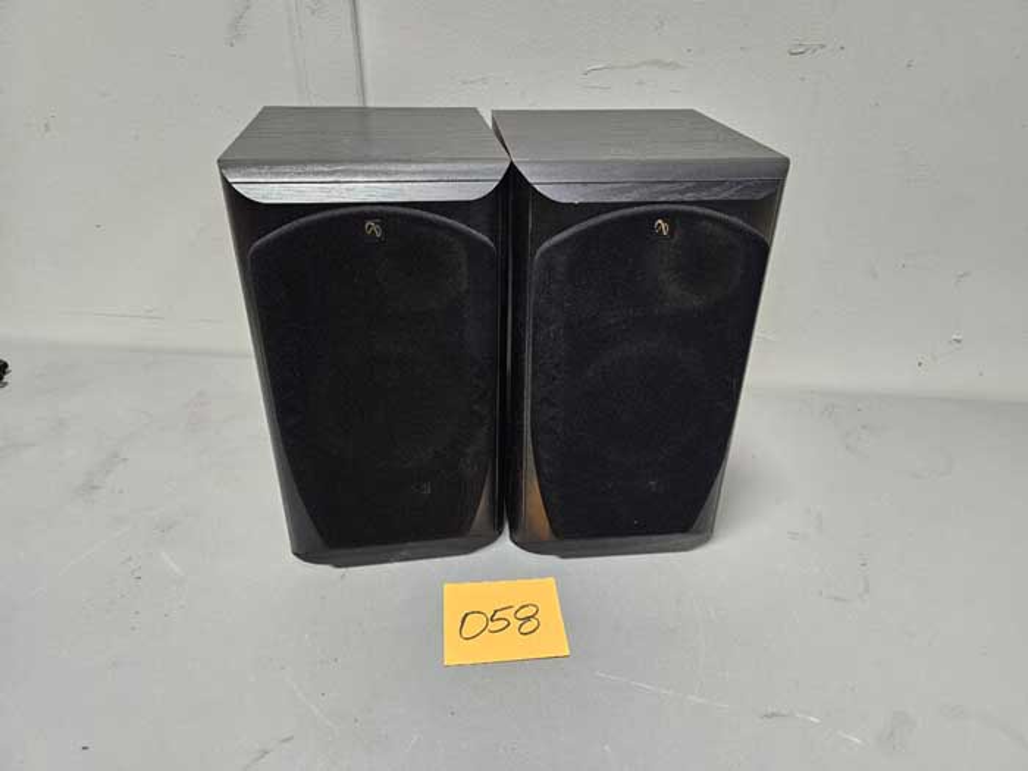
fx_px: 683
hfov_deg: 73.9
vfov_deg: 58.9
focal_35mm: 23
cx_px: 514
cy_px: 386
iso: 160
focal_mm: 6.3
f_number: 1.7
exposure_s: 1/120
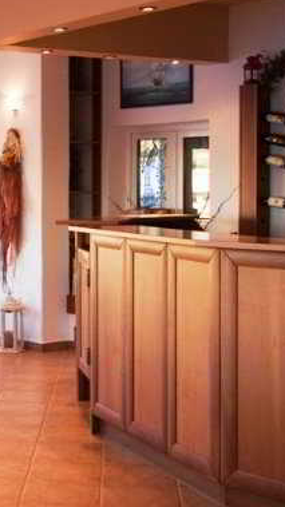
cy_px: 201
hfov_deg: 15.5
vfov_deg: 28.9
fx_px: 981
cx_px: -114
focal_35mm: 73
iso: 400
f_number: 5
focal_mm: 22
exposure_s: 1/60
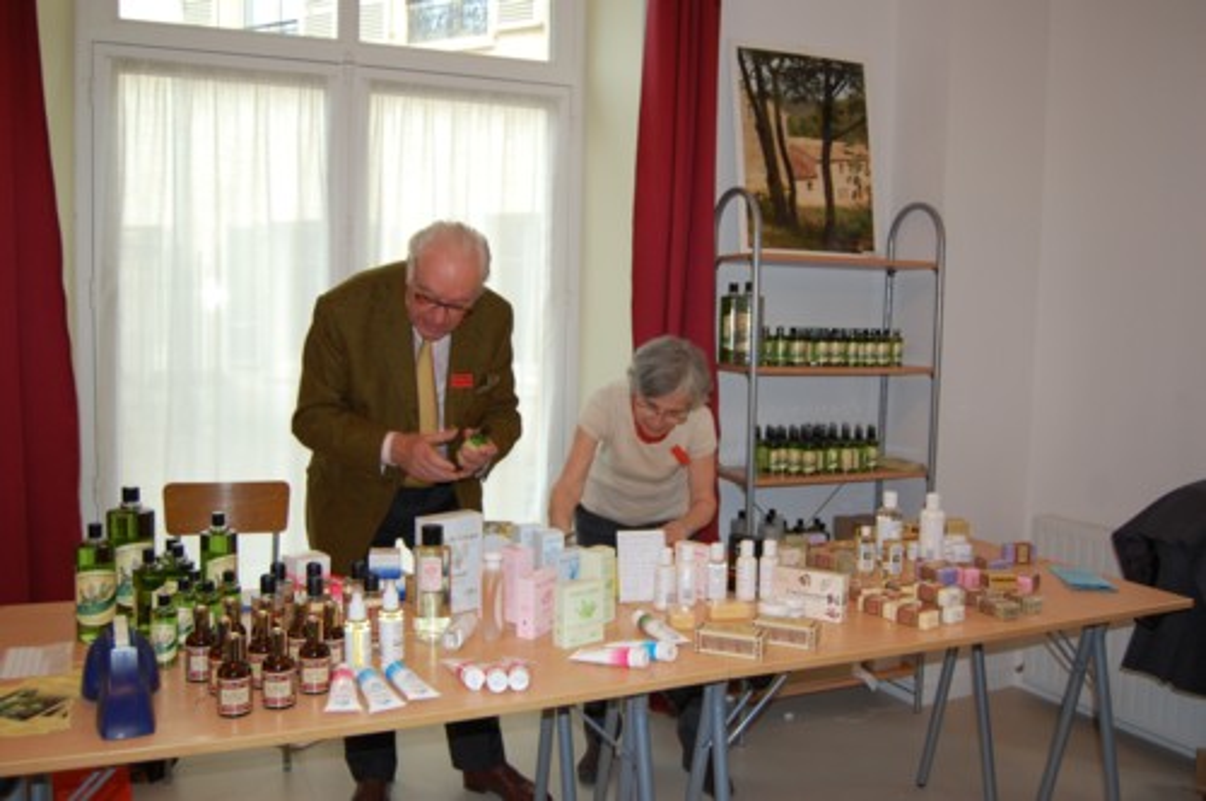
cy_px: 400
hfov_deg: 62.0
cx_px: 603
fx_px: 1004
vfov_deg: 43.5
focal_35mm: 30
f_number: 3.8
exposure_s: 1/60
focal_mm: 20
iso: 400
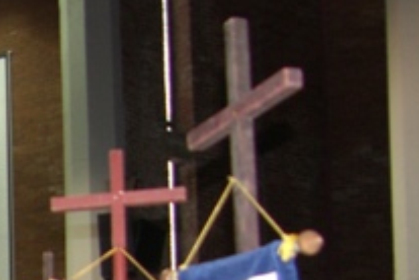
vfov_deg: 13.9
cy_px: 467
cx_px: -204
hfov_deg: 19.7
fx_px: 1047
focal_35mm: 90
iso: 100
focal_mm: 7.4
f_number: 2.2
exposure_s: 1/30
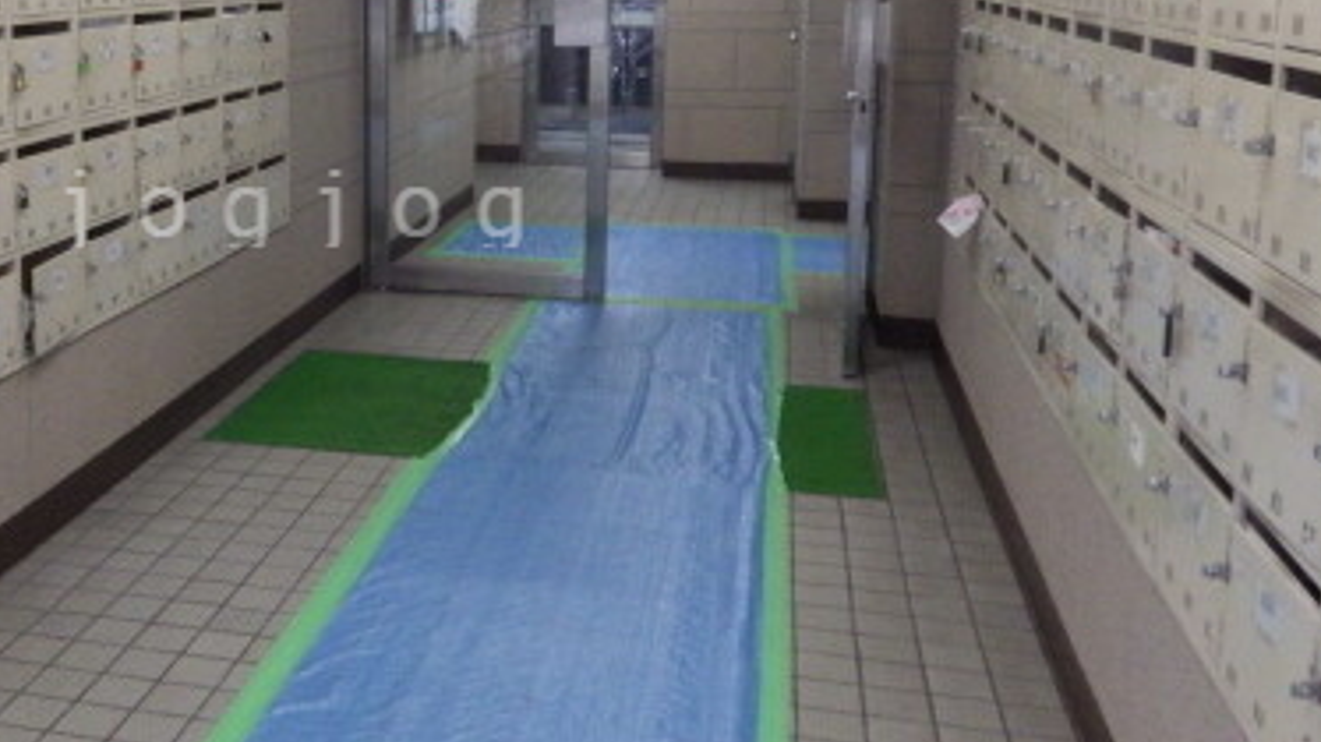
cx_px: 300
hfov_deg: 47.2
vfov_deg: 28.6
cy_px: 205
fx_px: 1436
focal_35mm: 41
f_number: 3.1
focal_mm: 4
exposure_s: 1/45
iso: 500
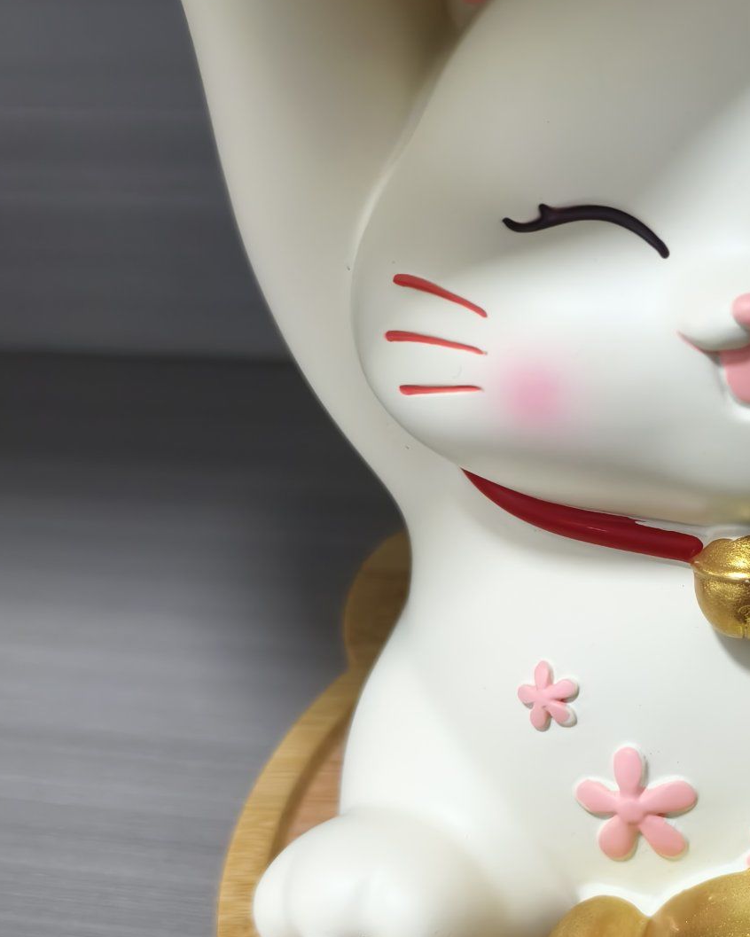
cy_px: 547
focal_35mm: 58
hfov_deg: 25.1
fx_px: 1609
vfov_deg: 32.4
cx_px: 727
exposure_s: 1/100
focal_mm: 5.6
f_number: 1.57
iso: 698
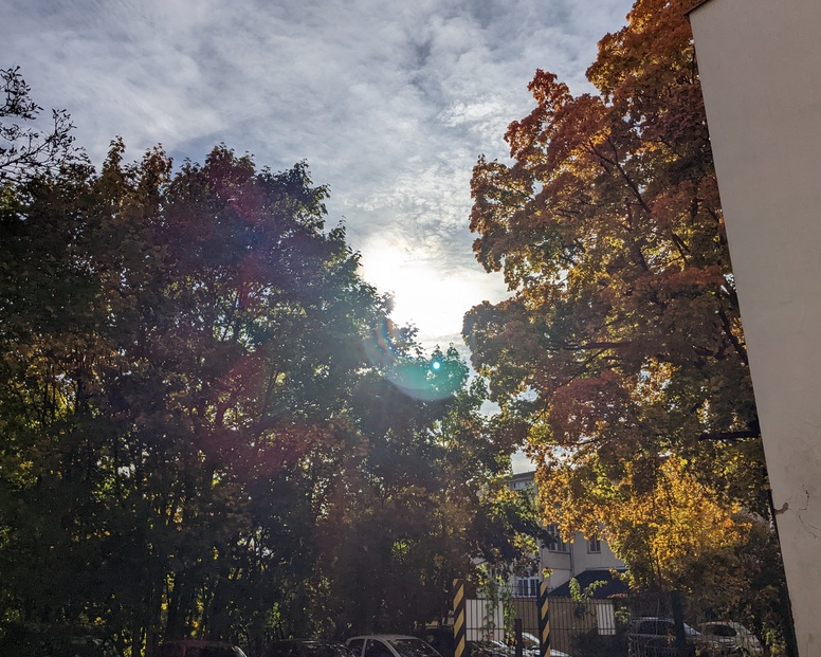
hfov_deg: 60.4
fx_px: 705
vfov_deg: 50.0
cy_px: 331
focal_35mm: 29
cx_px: 422
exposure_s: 1/23256
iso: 74
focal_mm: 4.38
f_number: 1.73
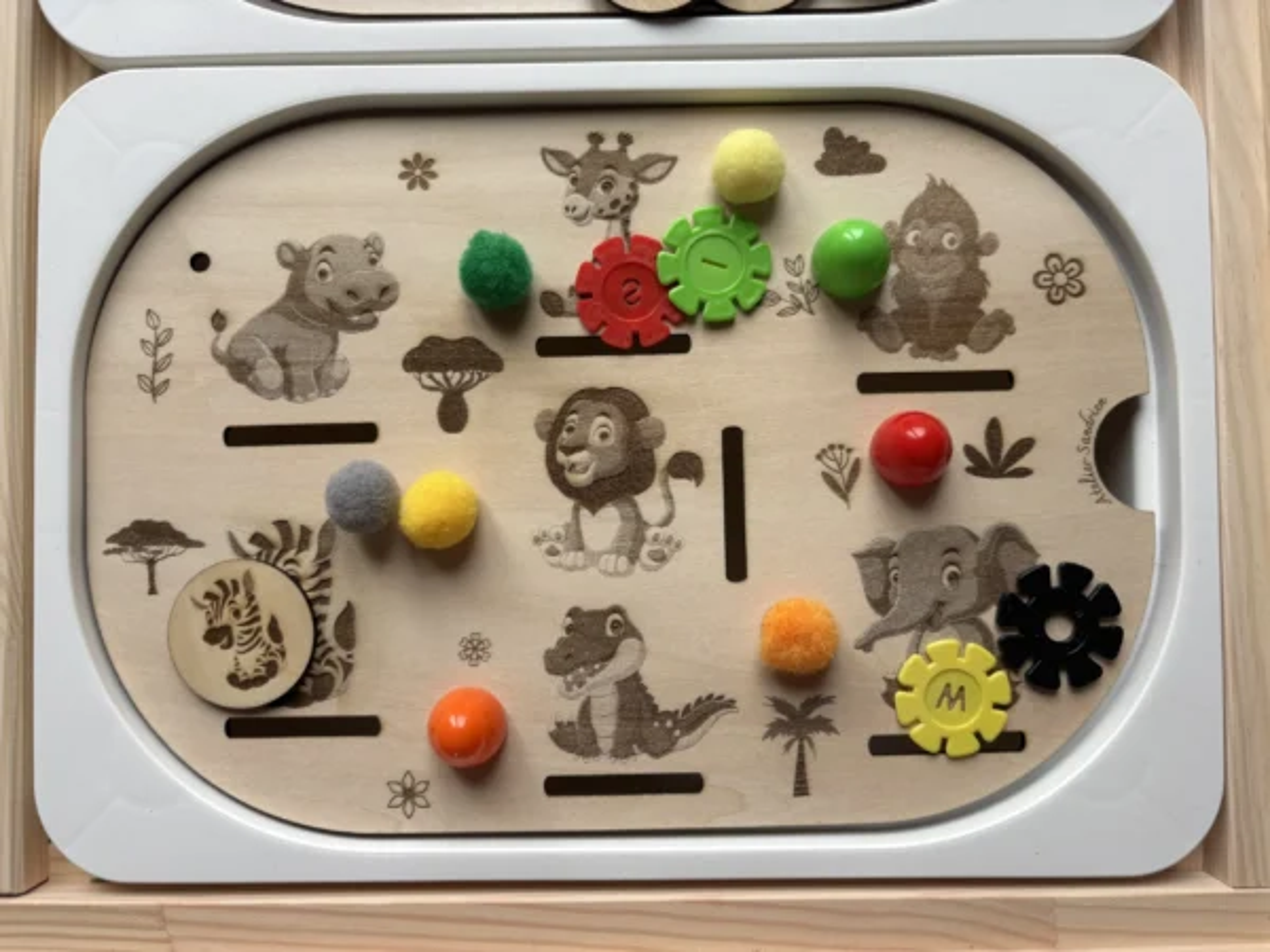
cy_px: 476
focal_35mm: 26
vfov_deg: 53.1
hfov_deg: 67.3
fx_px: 954
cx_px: 635
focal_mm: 5.96
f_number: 1.6
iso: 32
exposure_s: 1/137
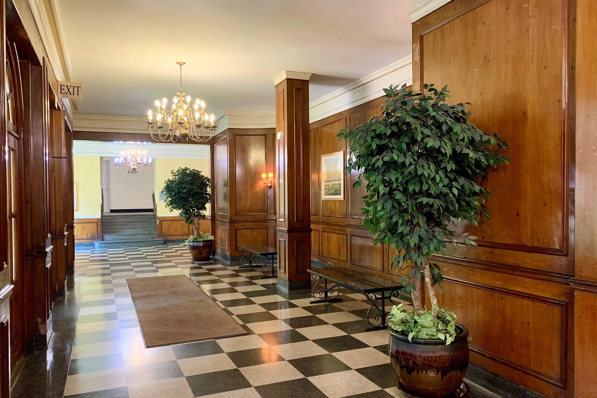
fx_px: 464
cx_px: 290
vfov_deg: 46.4
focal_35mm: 28
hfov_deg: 65.5
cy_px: 206
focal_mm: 4.25
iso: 400
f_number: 1.8
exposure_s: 1/30
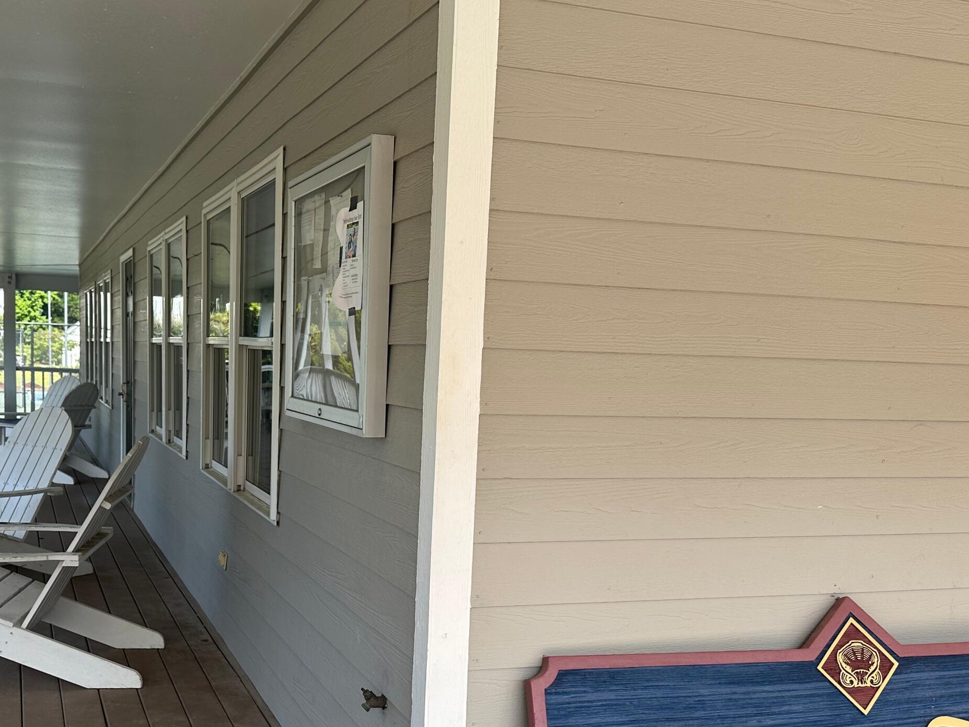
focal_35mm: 39
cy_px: 479
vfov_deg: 36.5
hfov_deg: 47.7
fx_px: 1092
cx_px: 413
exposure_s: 1/1009
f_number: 1.78
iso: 80
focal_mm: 6.86
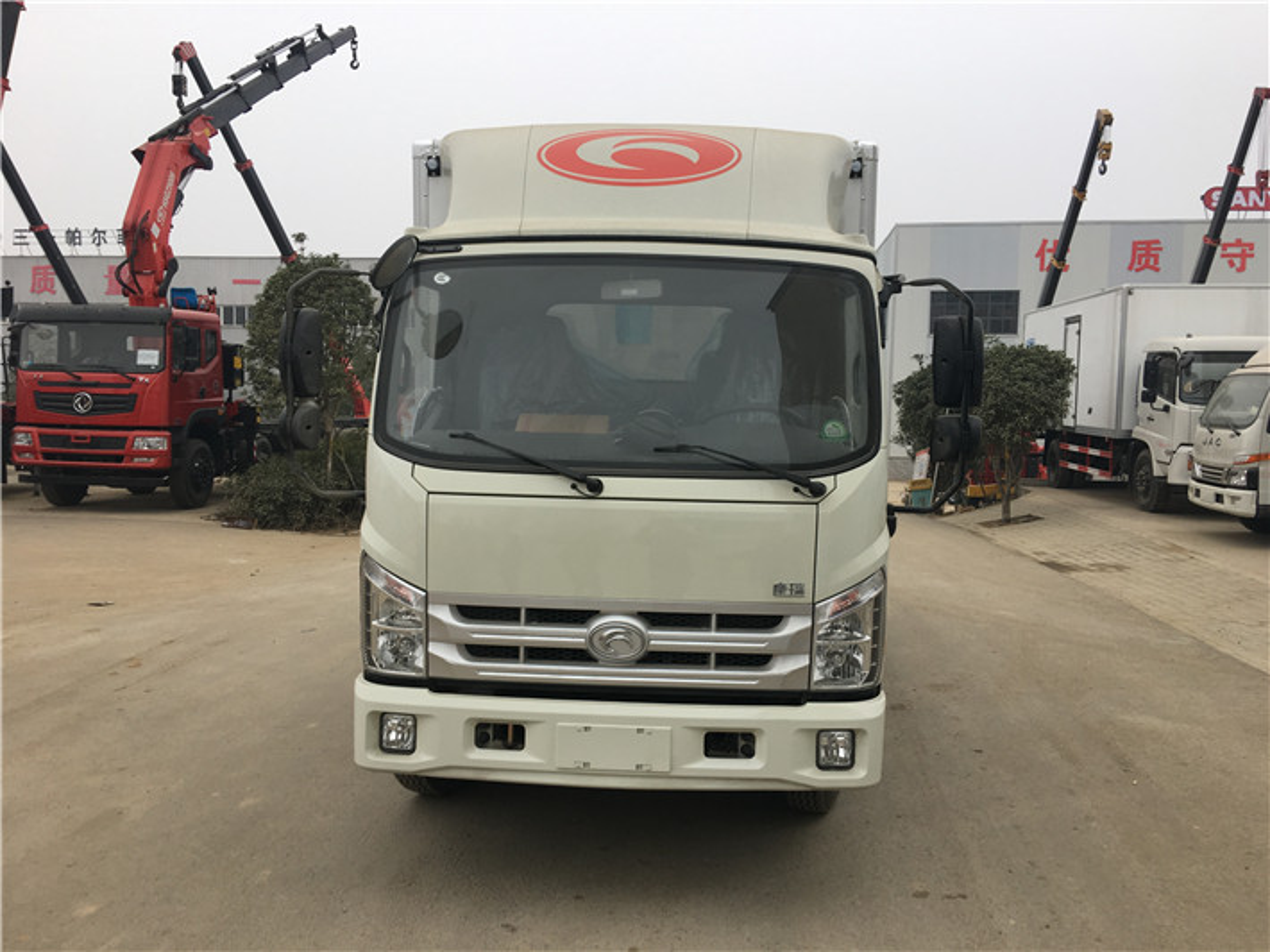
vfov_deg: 48.2
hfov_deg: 61.7
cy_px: 476
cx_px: 635
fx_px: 1064
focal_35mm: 29
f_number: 2.2
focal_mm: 4.15
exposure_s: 1/100
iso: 25
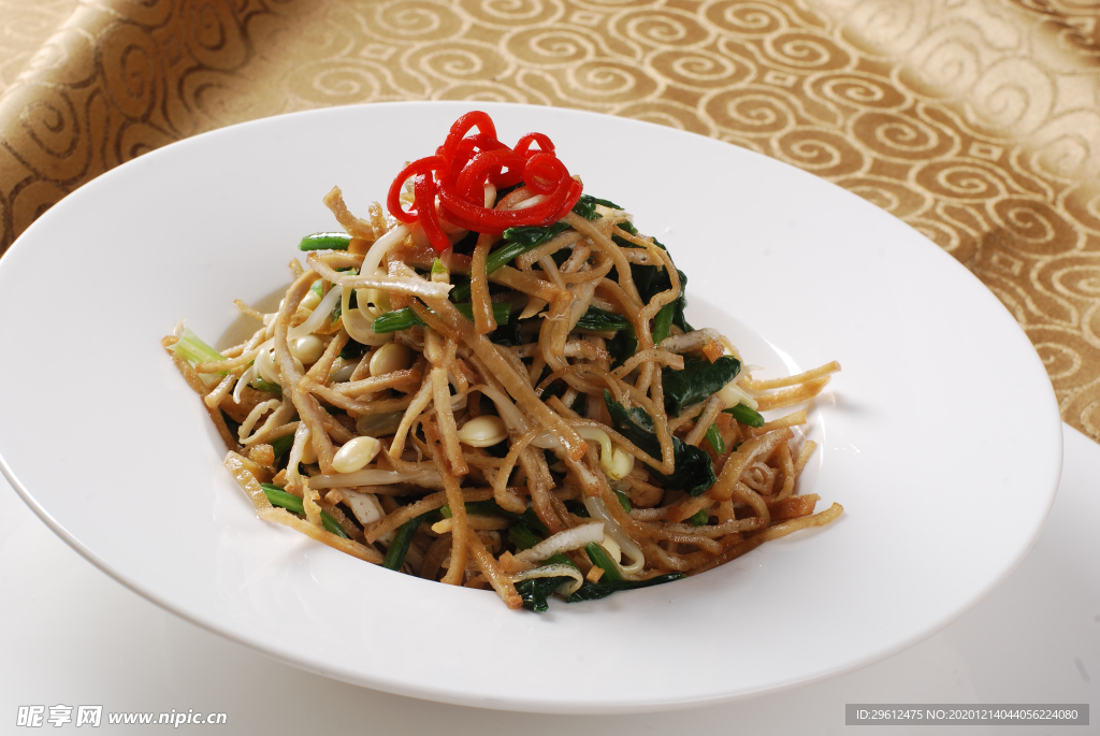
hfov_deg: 27.0
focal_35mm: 75
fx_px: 2294
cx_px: 550
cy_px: 368
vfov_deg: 18.2
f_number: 14
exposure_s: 1/125
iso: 100
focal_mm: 50
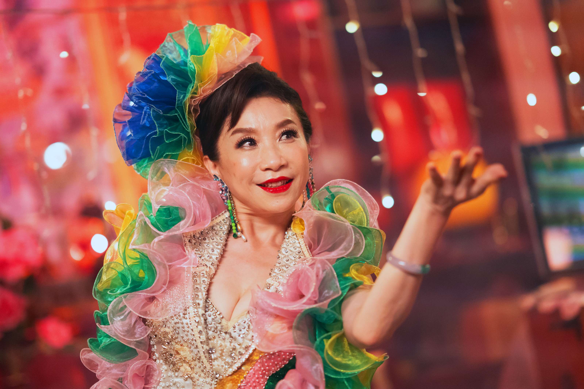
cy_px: 194
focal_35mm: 85
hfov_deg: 23.9
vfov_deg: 16.1
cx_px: 292
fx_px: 1379
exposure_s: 1/400
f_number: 1.4
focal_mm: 85
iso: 4000
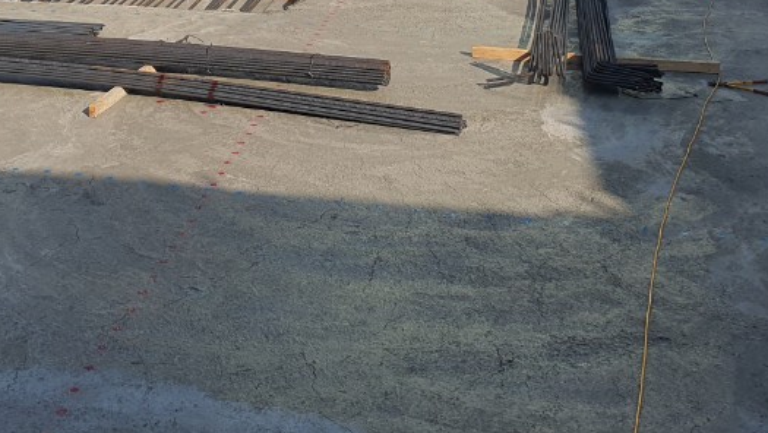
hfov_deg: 29.9
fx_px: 1406
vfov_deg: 16.7
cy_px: -91
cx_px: 157
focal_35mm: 69
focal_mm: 4.3
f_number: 2.4
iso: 50
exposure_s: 1/1908
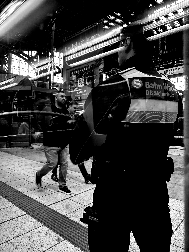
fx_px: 175
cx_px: 94
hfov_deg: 56.8
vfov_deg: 71.6
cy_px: 126
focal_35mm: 24
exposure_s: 1/50
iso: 250
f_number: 1.78
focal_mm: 6.76
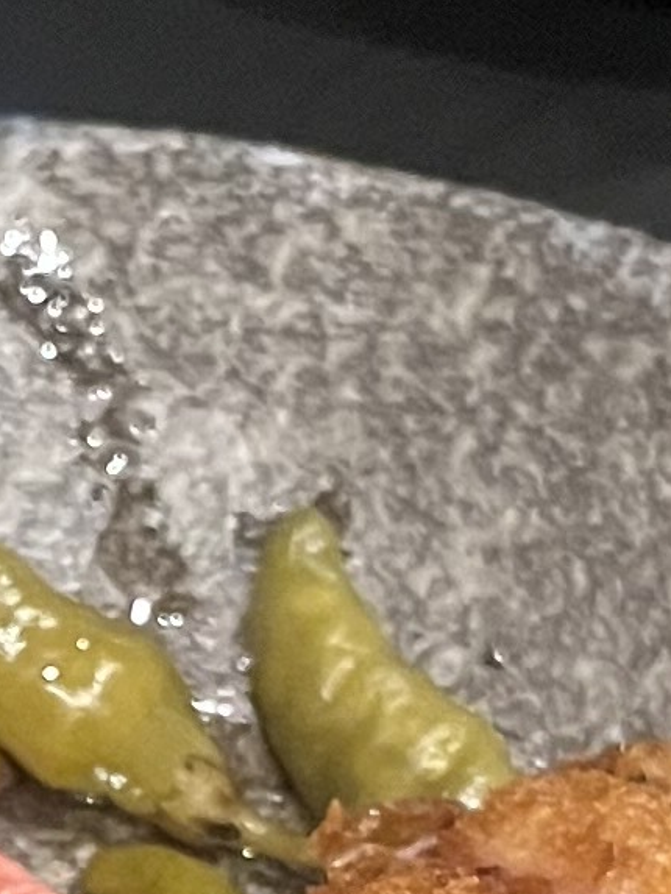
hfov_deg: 8.1
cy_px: 1317
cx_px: 55
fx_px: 4728
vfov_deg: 10.5
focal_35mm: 183
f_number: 1.6
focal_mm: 5.1
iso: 500
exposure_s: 1/60
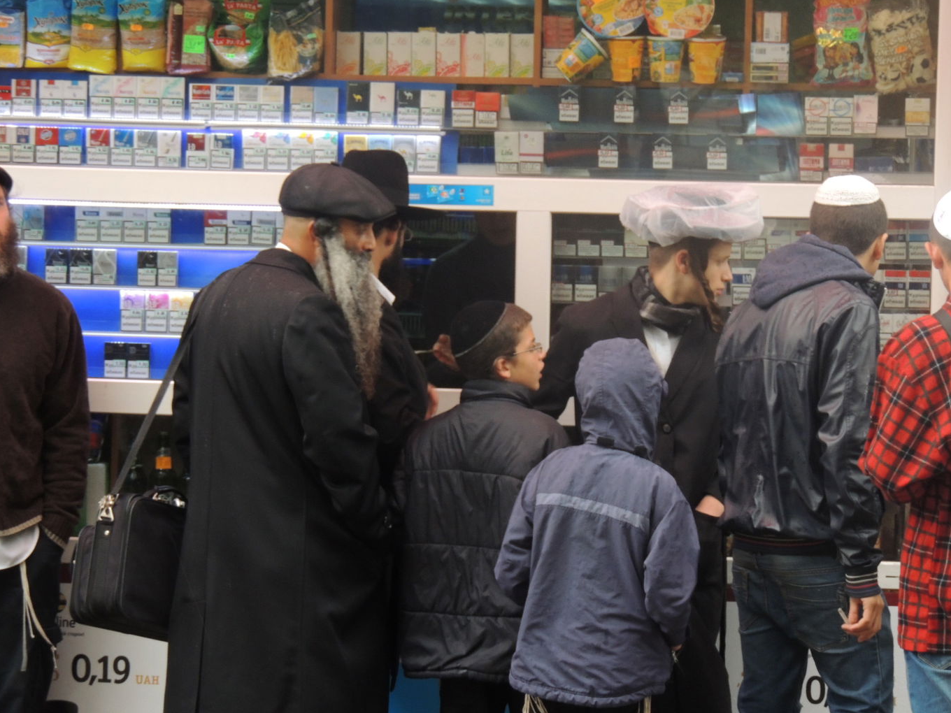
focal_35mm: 175
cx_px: 481
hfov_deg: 11.3
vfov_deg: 8.5
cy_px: 348
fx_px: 4808
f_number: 4.5
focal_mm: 30.3
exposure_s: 1/60
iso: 400
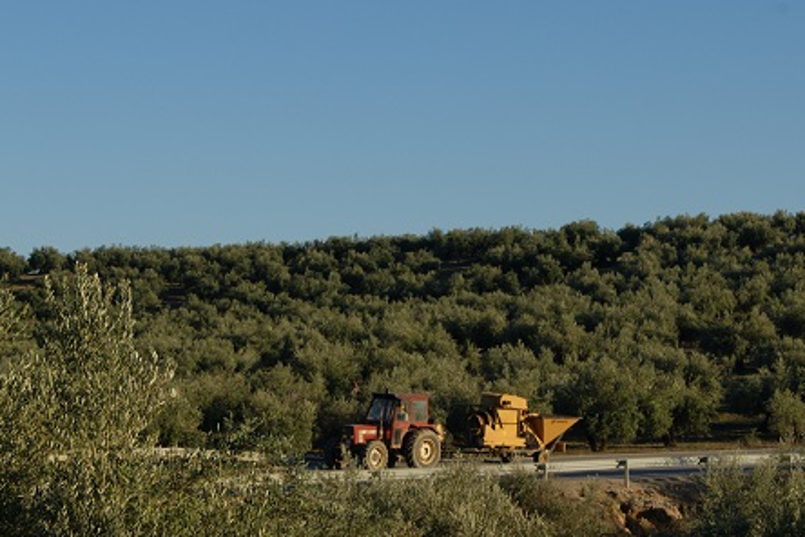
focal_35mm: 108
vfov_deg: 12.7
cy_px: 221
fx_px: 2407
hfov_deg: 19.0
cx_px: 403
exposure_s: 1/125
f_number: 11
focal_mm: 55
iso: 100
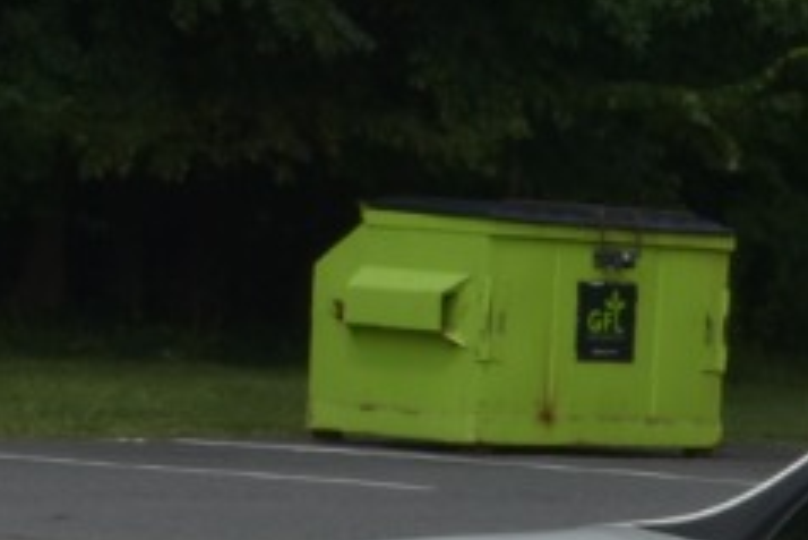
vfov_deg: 4.1
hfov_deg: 6.1
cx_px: 1804
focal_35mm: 326
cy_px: 1375
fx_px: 7321
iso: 100
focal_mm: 32
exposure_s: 1/160
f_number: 20
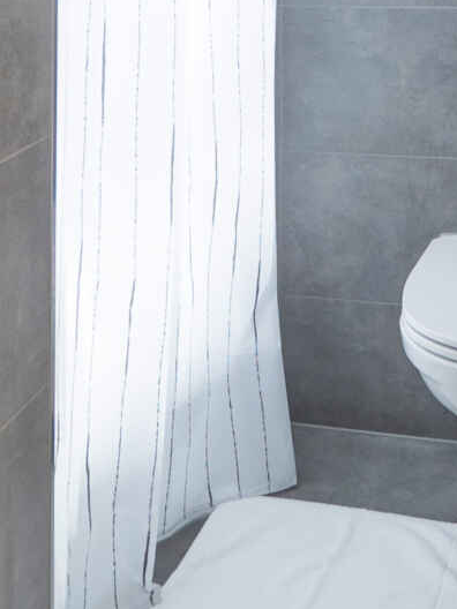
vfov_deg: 30.6
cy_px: -125
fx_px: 933
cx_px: 238
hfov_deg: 27.5
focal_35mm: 53
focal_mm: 7
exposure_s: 1/40
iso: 200
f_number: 2.8
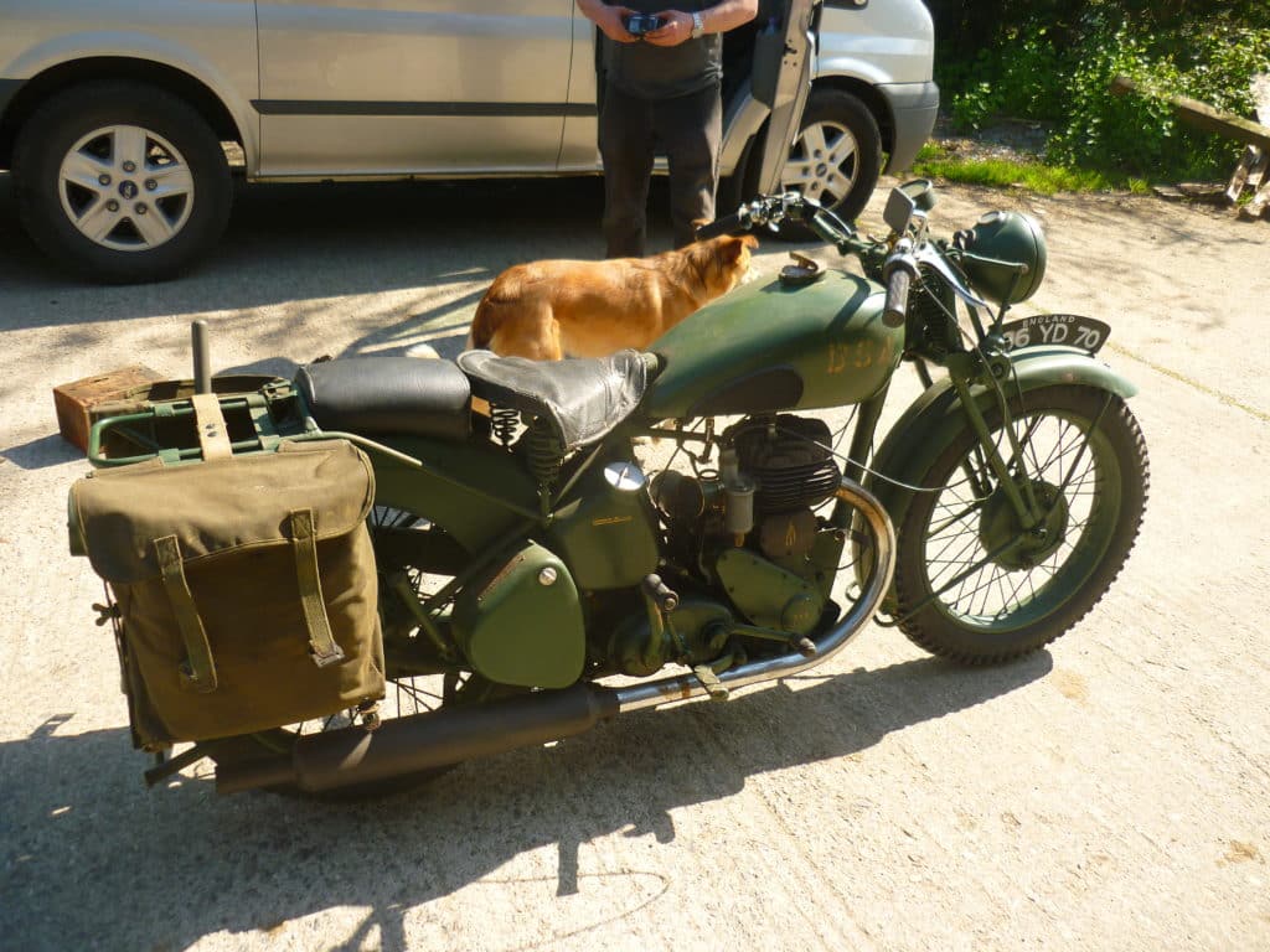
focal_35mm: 31
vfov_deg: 45.4
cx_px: 635
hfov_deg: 58.4
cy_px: 476
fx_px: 1137
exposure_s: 1/400
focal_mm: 5.5
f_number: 2.8
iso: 80
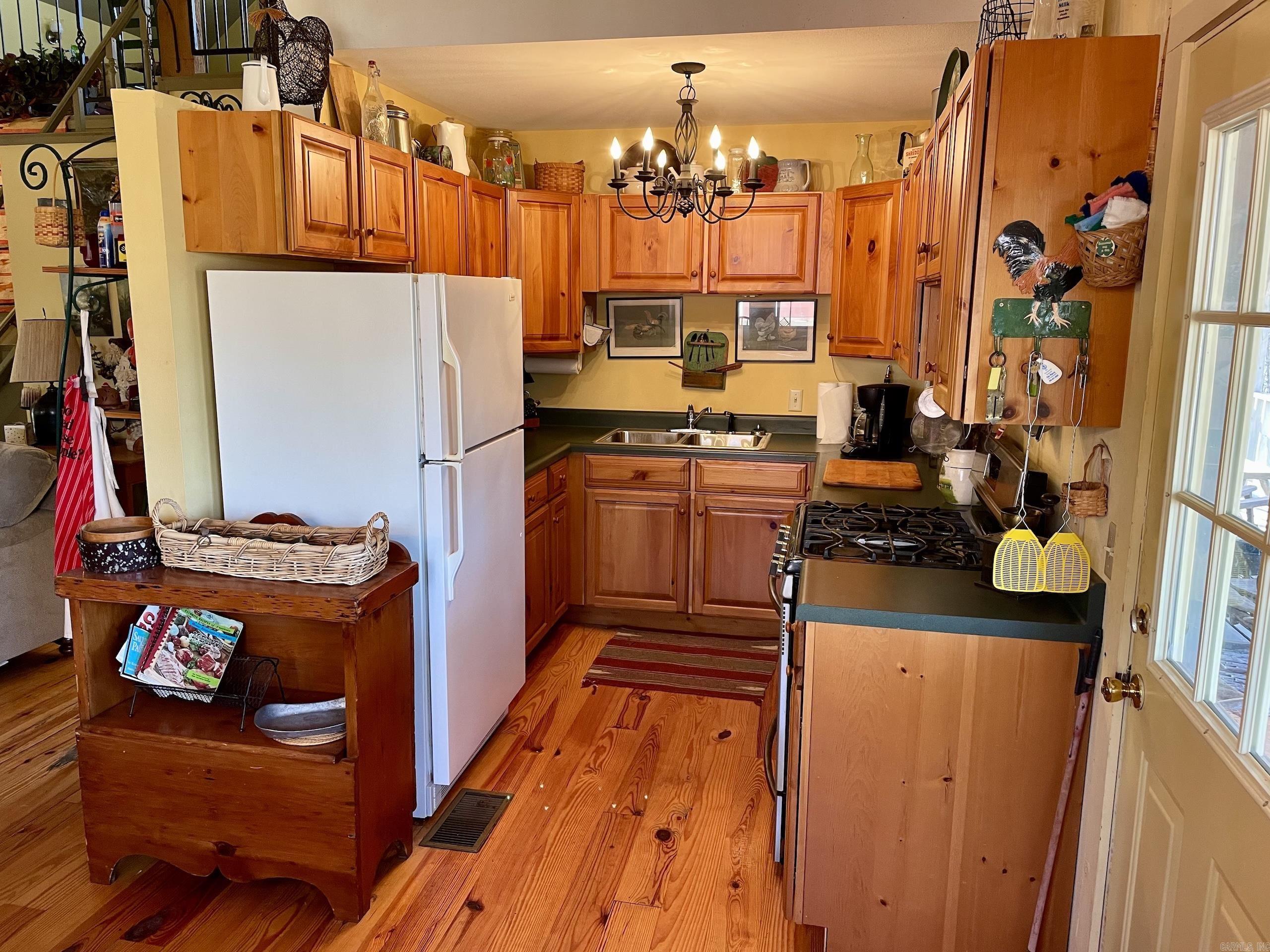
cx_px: 635
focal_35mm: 26
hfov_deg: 67.3
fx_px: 954
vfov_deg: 53.1
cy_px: 476
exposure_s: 1/60
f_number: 1.6
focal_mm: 4.2
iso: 80
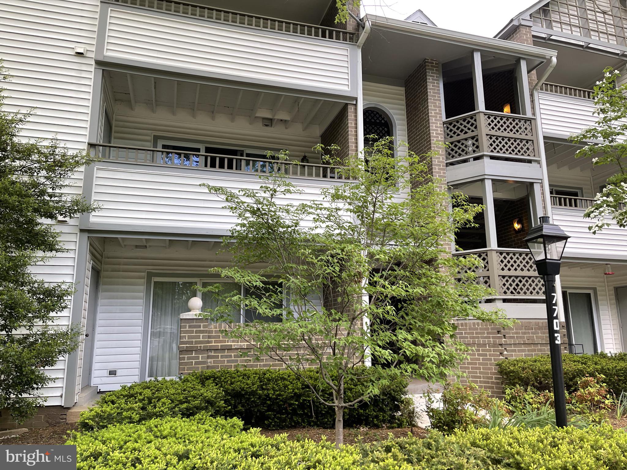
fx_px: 471
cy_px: 235
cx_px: 314
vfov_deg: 53.1
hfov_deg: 67.3
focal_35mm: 26
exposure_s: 1/191
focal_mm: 5.1
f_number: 1.6
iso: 32
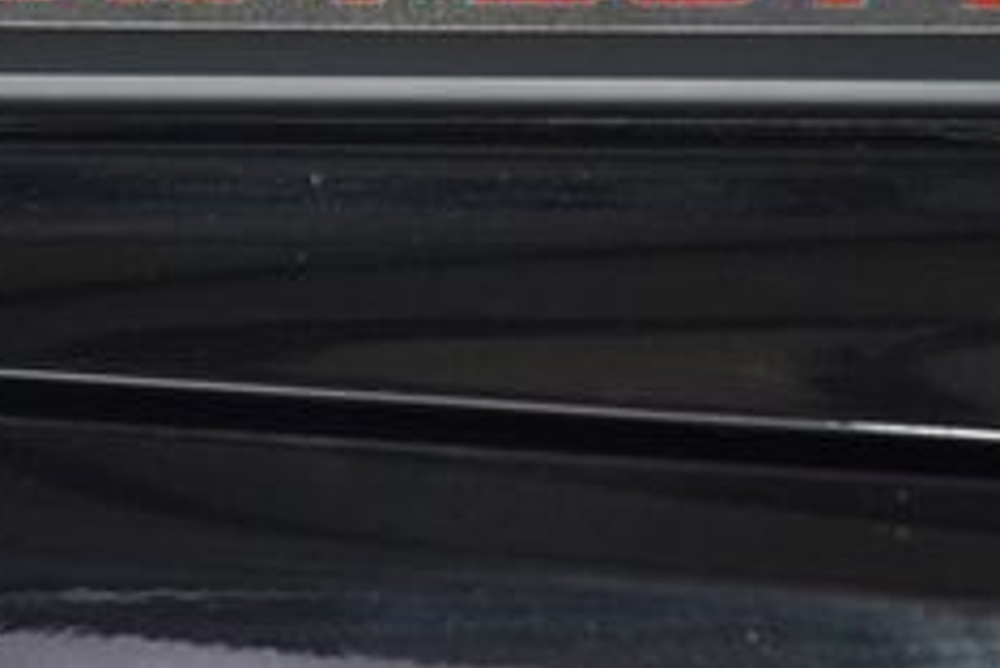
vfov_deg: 4.8
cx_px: 447
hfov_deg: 7.2
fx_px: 7949
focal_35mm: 286
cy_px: -172
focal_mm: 70
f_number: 4.5
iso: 1600
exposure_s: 1/50
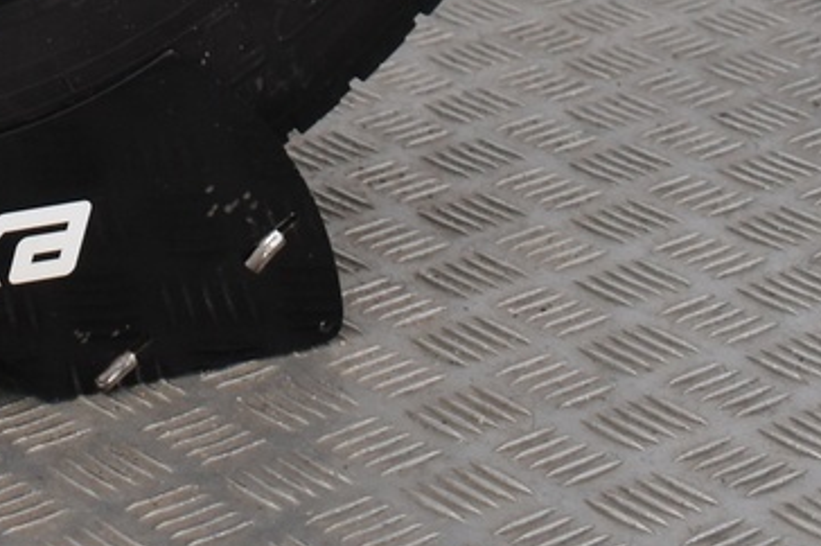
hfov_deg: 13.5
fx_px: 3349
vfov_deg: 8.7
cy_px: -623
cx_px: -228
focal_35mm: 147
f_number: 3.8
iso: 560
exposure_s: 1/40
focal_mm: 22
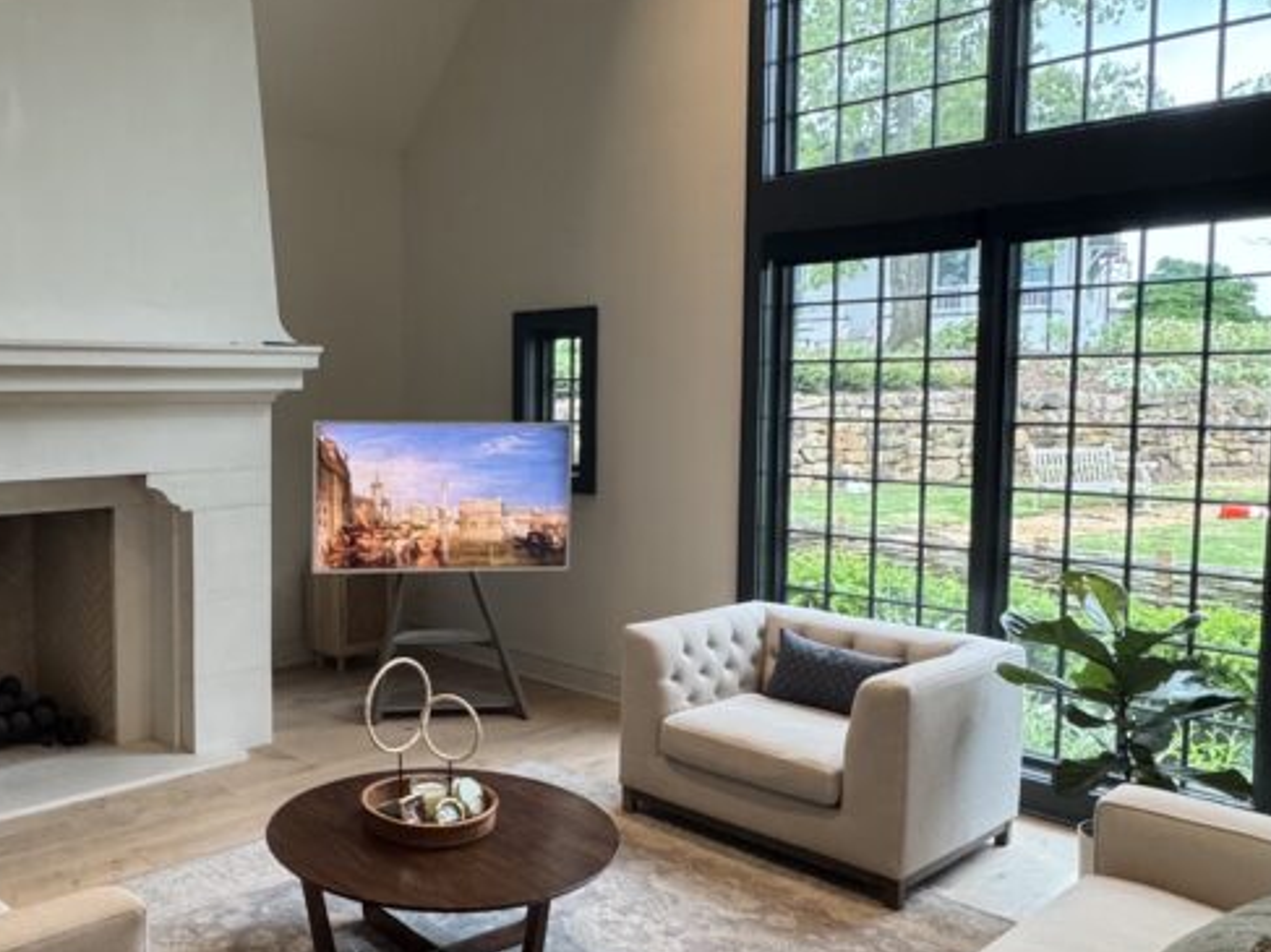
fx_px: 844
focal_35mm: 23
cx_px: 376
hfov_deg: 70.7
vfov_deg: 58.9
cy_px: 472
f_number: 2.2
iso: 320
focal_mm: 2.22
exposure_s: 1/120
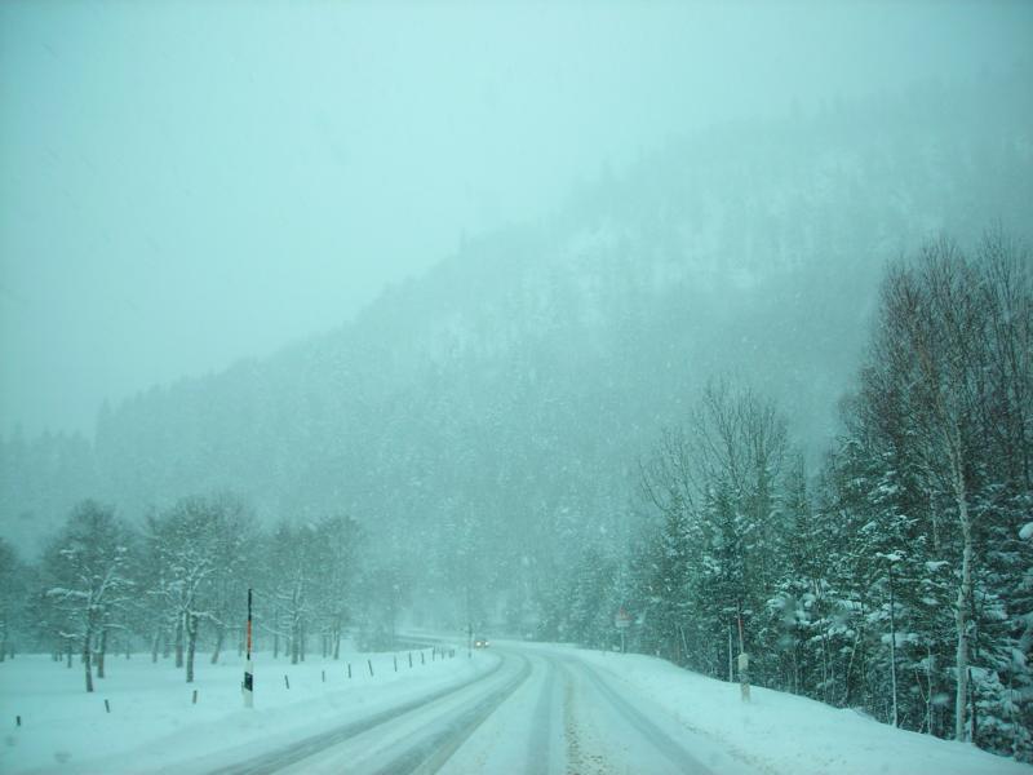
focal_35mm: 38
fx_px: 1134
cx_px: 516
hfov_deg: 49.0
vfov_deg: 37.7
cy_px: 388
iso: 50
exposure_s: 1/336
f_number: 3.2
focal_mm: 6.3
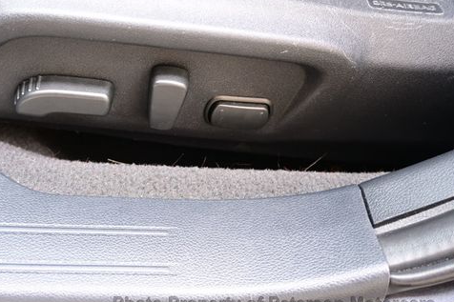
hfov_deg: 48.6
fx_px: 496
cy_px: 119
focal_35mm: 39
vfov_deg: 33.8
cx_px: 162
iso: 220
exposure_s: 1/30
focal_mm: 19.5
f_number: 3.8
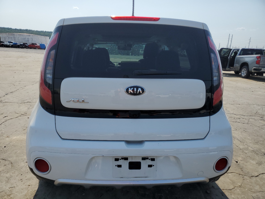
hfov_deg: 67.3
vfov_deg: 53.1
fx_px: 199
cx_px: 132
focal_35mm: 26
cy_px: 100
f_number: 1.5
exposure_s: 1/5000
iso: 50
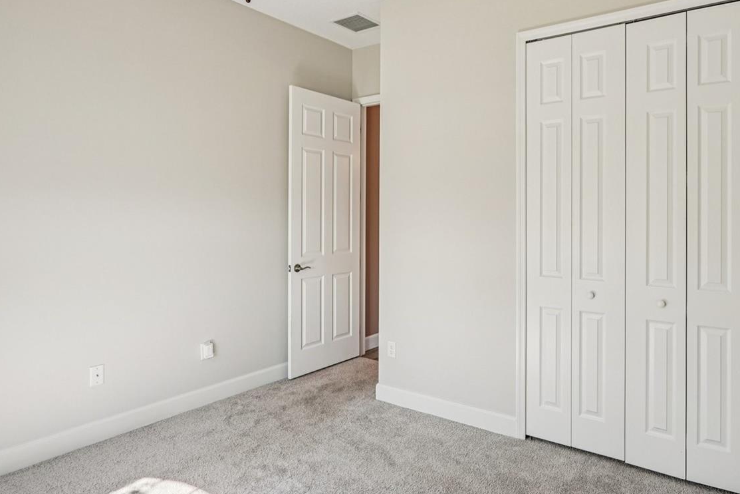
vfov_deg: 54.9
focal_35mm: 23
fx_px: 473
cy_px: 213
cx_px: 443
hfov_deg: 75.3
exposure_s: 1/50
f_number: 8
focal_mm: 16
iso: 400
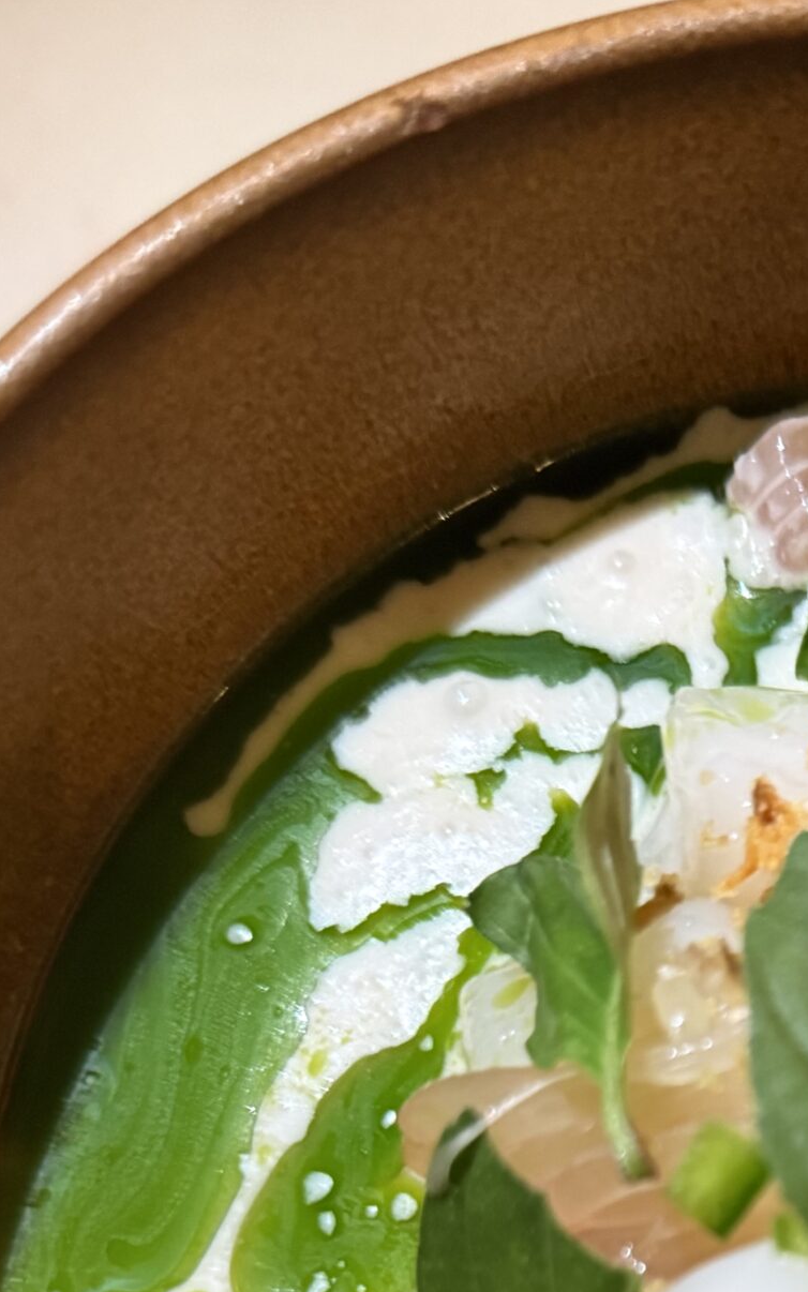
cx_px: 991
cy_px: 1370
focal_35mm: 54
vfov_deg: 33.4
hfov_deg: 22.0
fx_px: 1902
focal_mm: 6.76
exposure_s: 1/40
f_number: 1.78
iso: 640
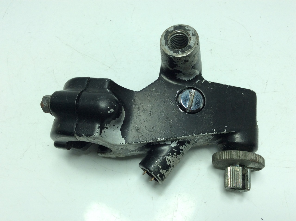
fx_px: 273
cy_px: 110
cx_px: 148
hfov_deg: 56.9
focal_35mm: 32
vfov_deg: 44.1
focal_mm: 3.3
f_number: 2.4
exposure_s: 1/384
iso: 32
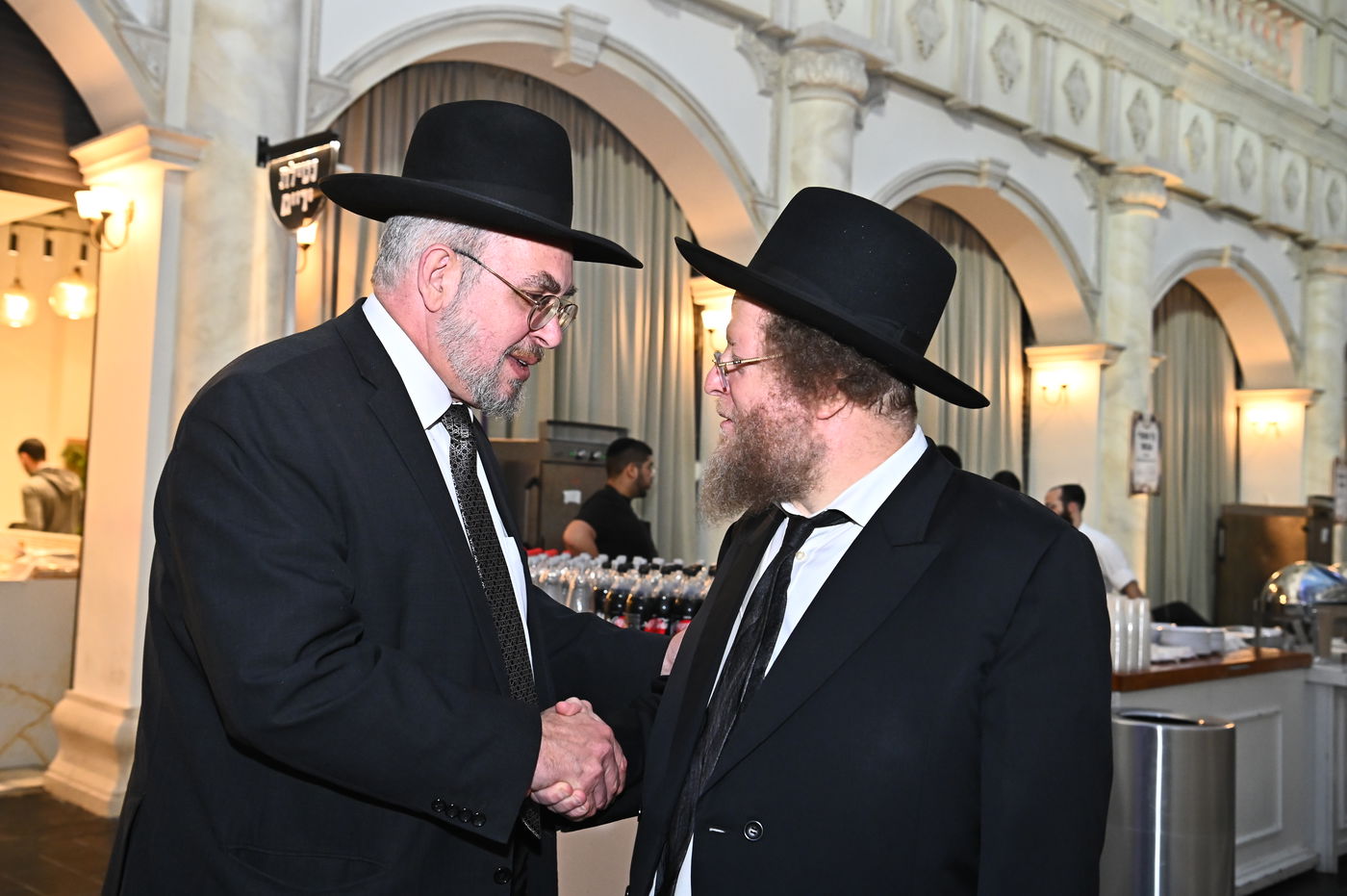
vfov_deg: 35.0
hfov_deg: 50.7
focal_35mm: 38
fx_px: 1421
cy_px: 448
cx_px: 674
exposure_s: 1/200
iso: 3200
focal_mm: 38
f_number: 5
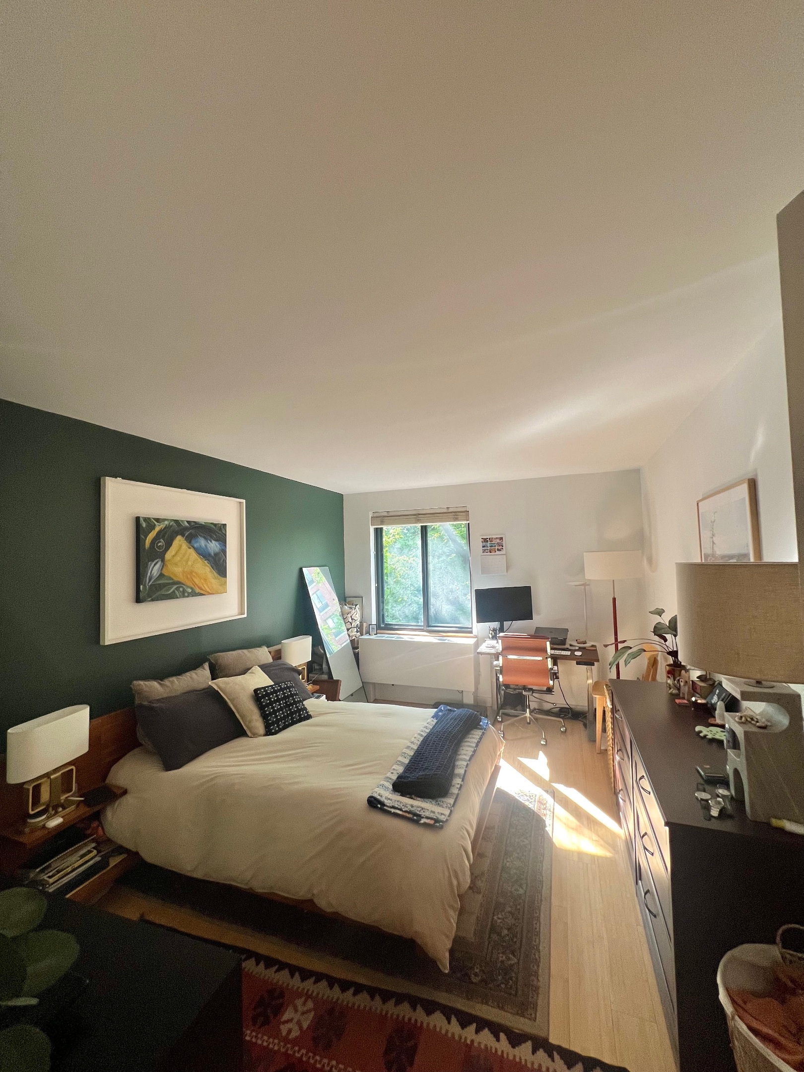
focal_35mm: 13
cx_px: 402
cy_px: 536
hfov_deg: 89.9
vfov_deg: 106.2
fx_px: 403
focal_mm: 1.57
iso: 160
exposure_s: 1/120
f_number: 1.8
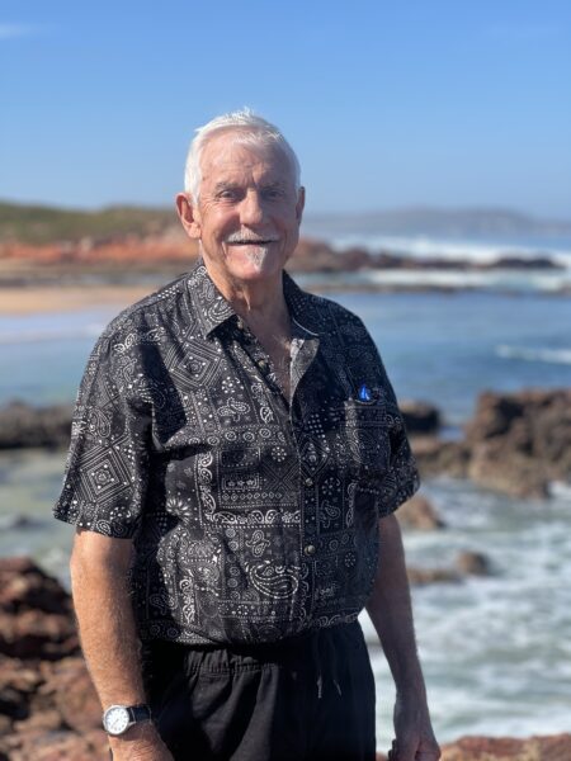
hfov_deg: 19.1
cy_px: 380
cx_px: 286
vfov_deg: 25.3
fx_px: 1694
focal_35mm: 77
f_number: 2.8
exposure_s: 1/494
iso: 32
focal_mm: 9
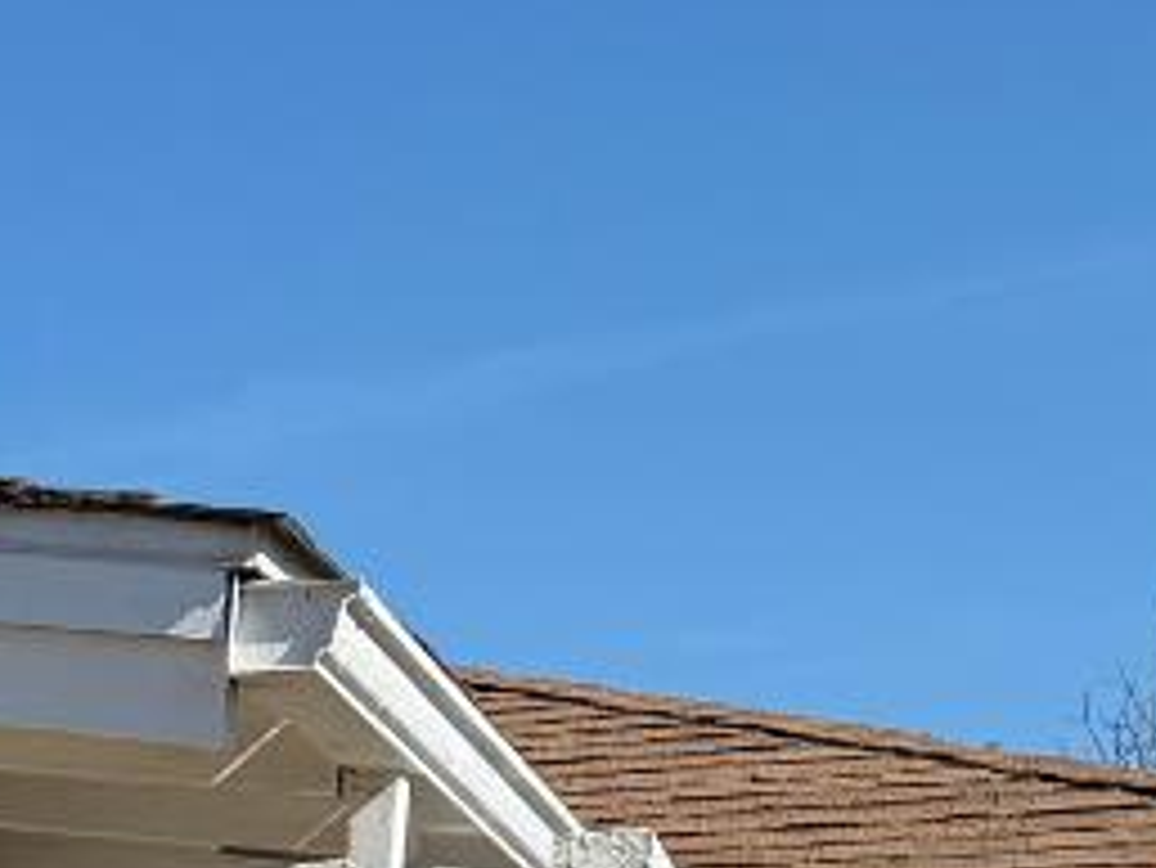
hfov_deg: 12.3
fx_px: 4677
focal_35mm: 140
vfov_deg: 9.6
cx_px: -1237
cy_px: 1927
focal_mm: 6.76
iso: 80
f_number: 1.78
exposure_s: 1/5714
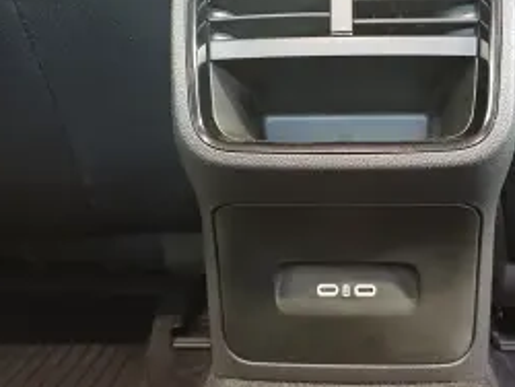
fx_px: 536
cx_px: 334
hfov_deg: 50.6
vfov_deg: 39.2
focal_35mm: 36
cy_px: 124
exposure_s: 1/14.3
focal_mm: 4.65
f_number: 1.8
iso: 1600
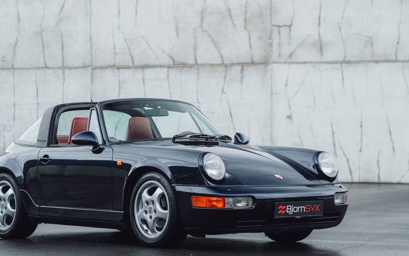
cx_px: 159
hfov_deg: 16.4
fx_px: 1416
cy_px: 161
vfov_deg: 10.3
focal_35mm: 127
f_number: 5.6
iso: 400
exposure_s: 1/60
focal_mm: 100
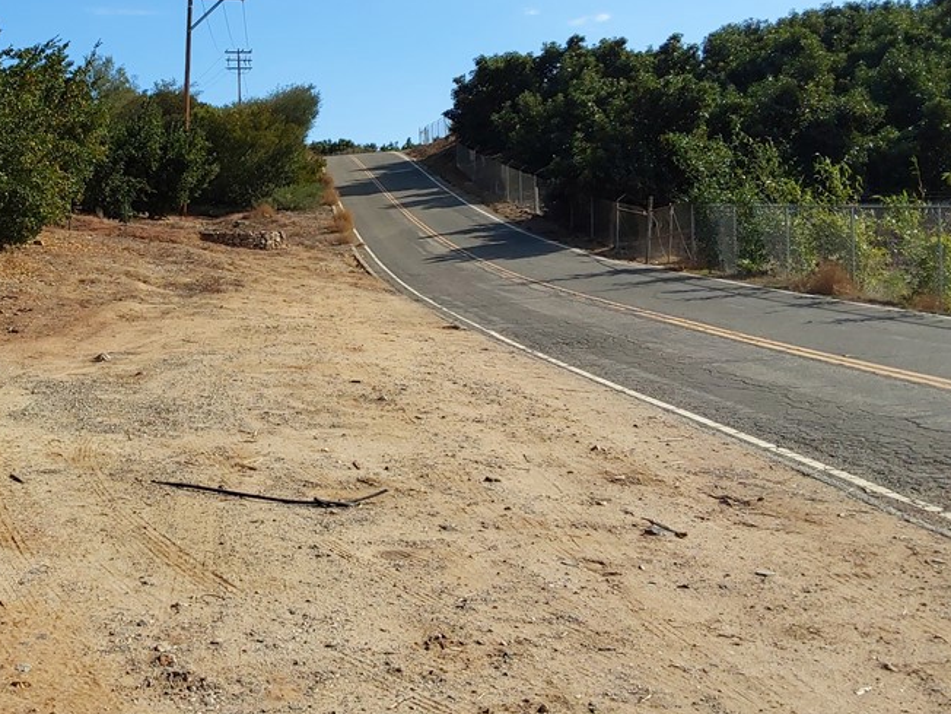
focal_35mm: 44
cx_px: 217
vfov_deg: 32.6
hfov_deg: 41.4
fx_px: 1209
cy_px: 248
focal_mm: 2.91
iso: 50
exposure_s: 1/2429
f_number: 1.9
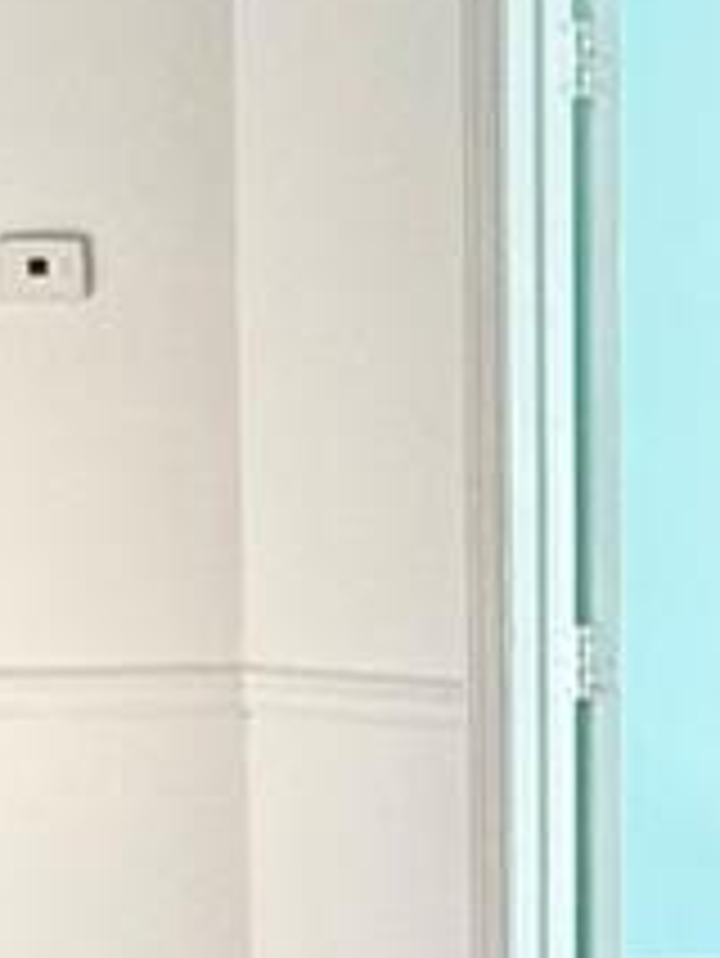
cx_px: 482
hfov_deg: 14.6
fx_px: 2798
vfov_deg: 19.0
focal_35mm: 101
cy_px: 904
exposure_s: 1/120
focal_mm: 2.22
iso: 250
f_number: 2.2
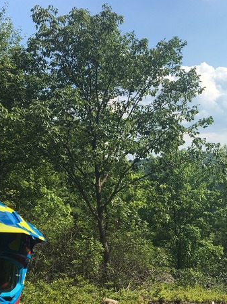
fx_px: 578
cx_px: 209
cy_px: 250
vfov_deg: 28.7
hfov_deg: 21.7
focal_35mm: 66
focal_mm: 4.15
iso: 25
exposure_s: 1/1479
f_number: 2.2
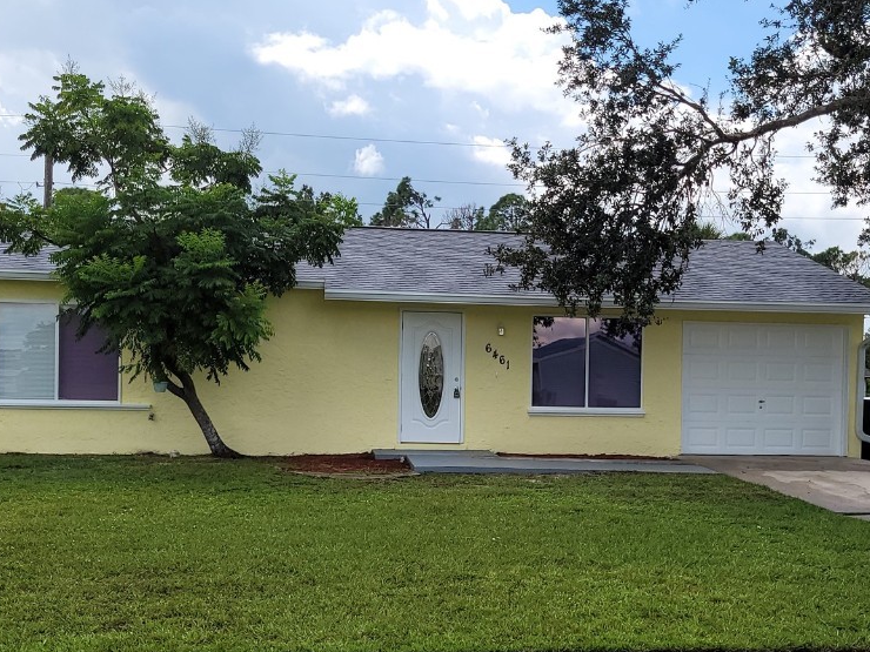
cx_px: 439
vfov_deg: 39.4
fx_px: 905
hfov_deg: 51.4
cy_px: 411
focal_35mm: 36
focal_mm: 5.4
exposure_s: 1/2016
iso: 40
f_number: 1.8
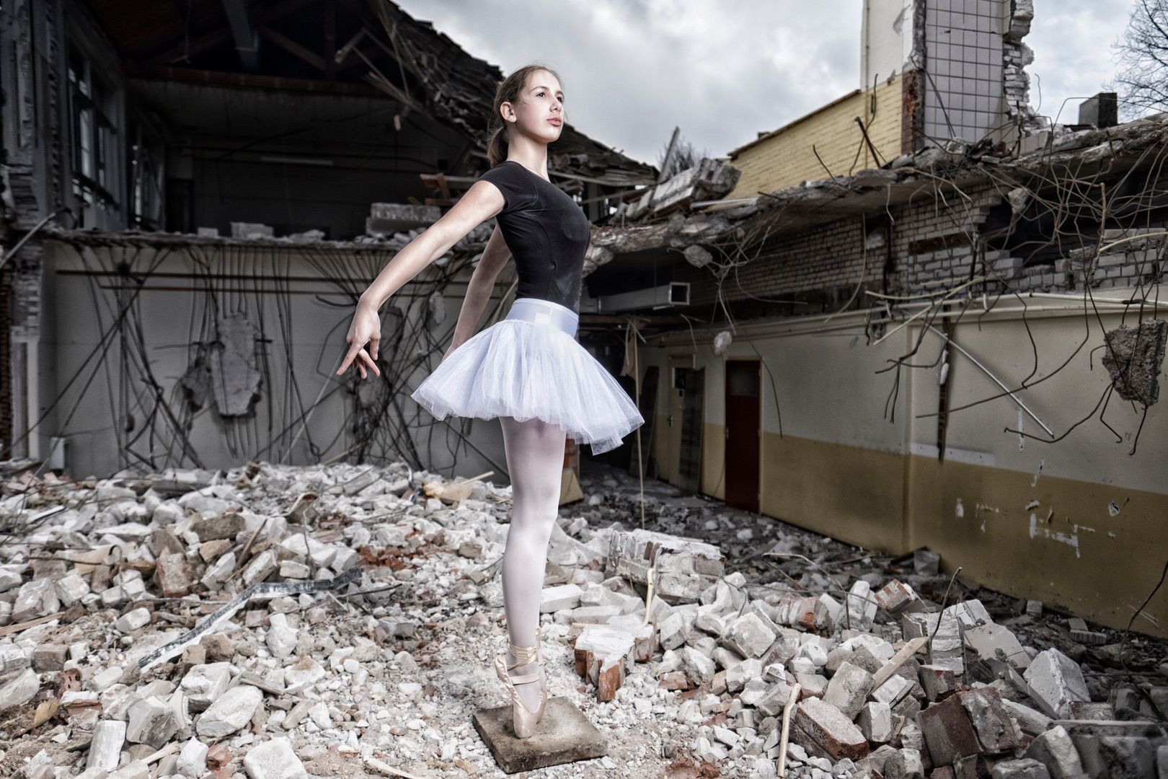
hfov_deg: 73.7
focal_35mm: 24
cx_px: 584
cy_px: 390
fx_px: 779
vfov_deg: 53.1
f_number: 2
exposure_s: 1/180
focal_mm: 16
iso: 200
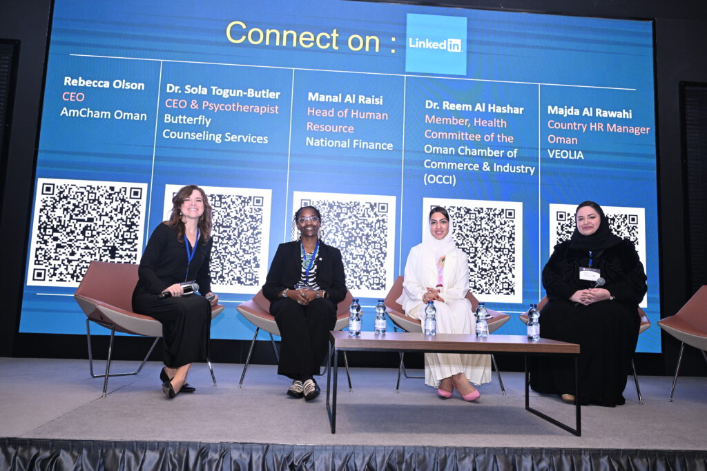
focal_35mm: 28
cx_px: 354
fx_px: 560
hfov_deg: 64.5
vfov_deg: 45.7
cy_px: 236
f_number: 4.5
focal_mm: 28.5
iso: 2000
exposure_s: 1/200
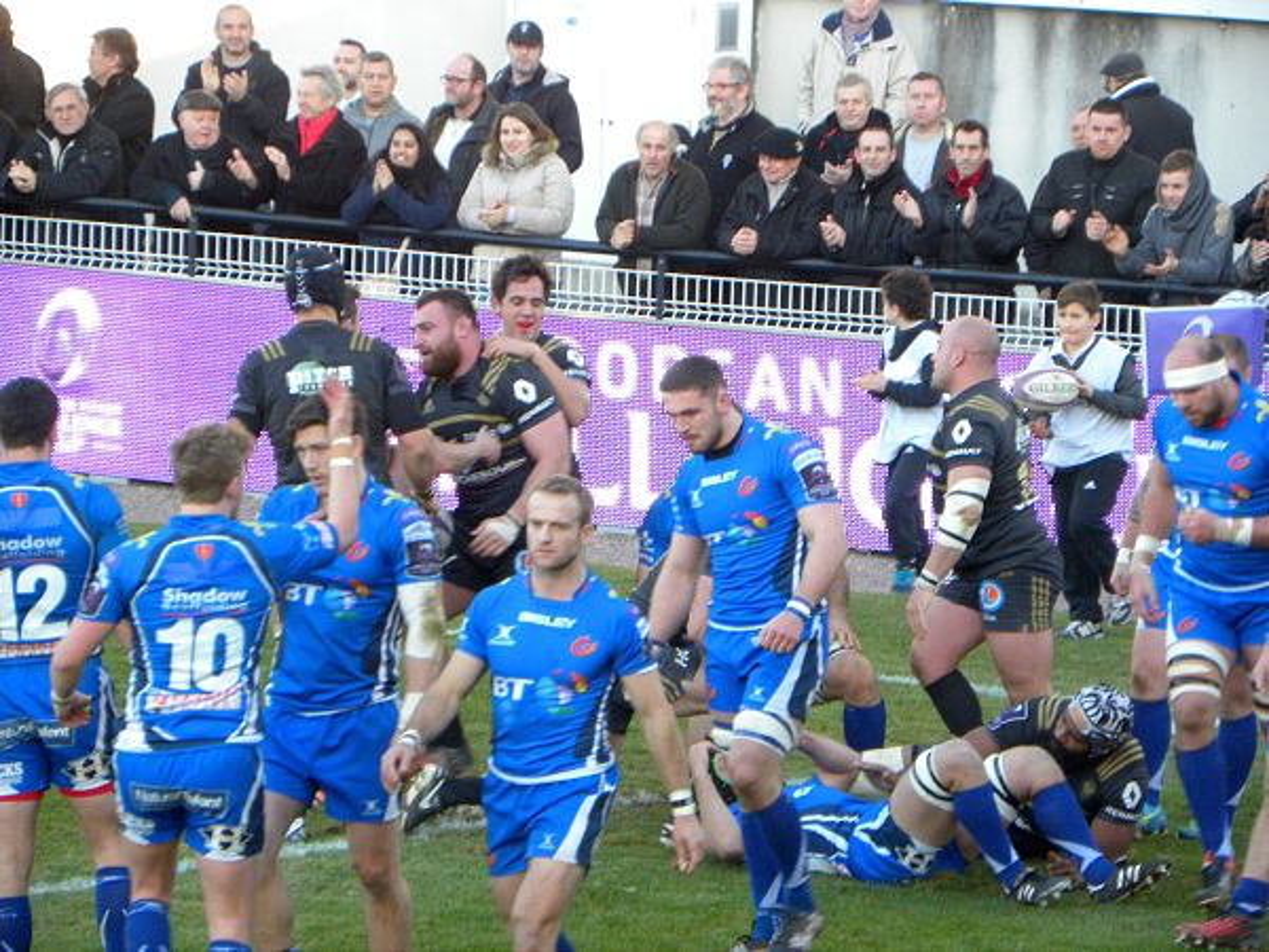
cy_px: 476
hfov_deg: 6.8
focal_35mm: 291
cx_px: 634
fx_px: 10668
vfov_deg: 5.1
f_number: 4.5
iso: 297
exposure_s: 1/145
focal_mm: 51.8
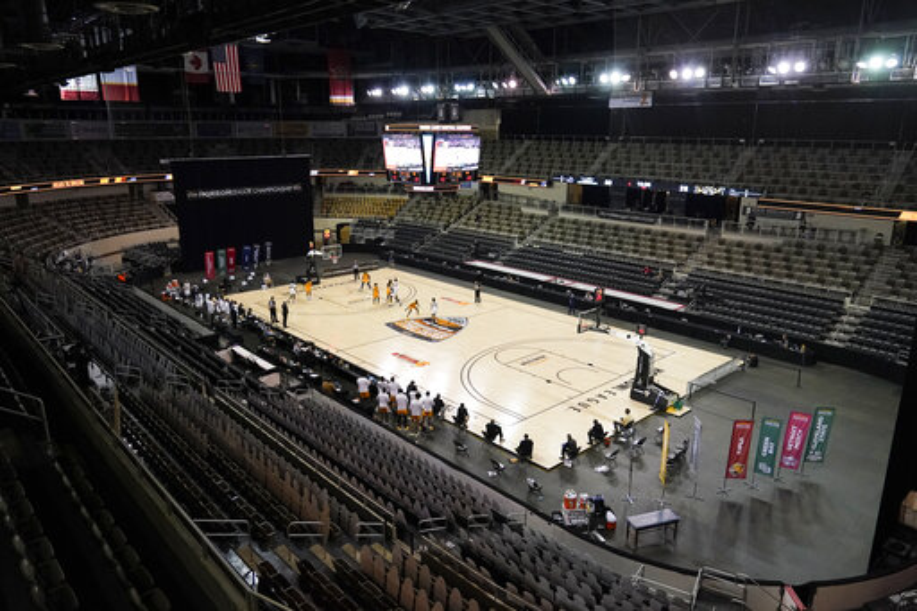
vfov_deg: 53.1
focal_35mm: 24
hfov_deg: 73.8
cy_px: 306
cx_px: 458
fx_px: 611
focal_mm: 24
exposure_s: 1/1250
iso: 5000
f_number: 3.2
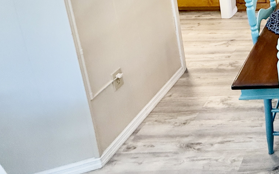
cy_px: -59
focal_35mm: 39
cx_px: 362
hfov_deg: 35.0
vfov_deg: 26.9
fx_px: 297
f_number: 2.2
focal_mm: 2.22
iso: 400
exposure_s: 1/120
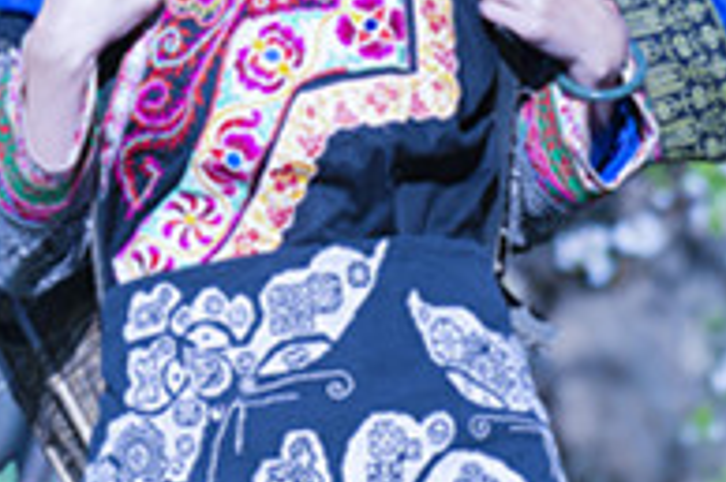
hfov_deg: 2.0
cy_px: 0
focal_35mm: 1049
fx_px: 21136
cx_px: -210
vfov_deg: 1.3
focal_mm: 240
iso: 100
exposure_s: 1/320
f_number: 5.6
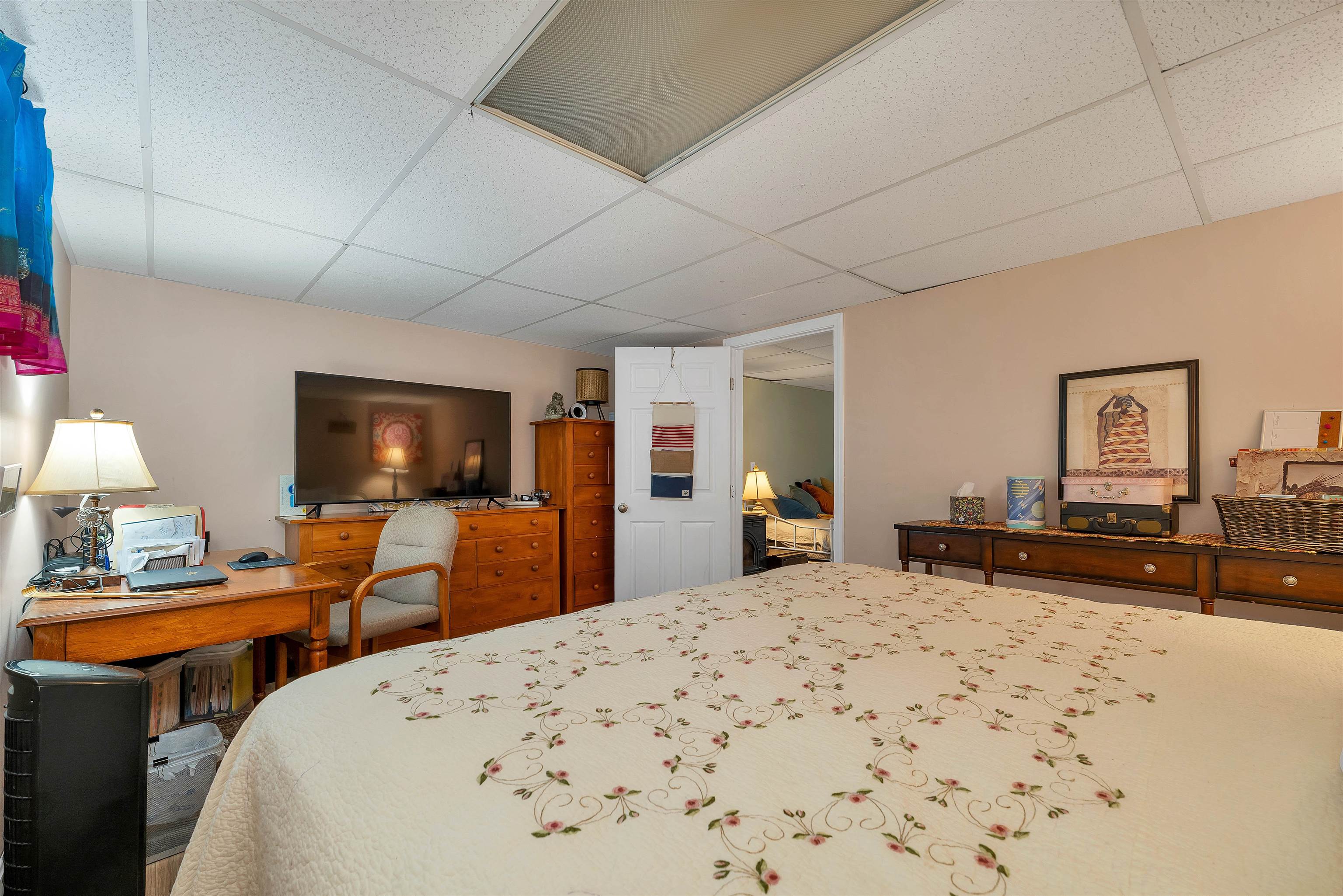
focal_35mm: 14
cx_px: 672
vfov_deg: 81.2
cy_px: 448
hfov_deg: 104.2
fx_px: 522
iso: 400
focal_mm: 14
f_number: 8
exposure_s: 1/6
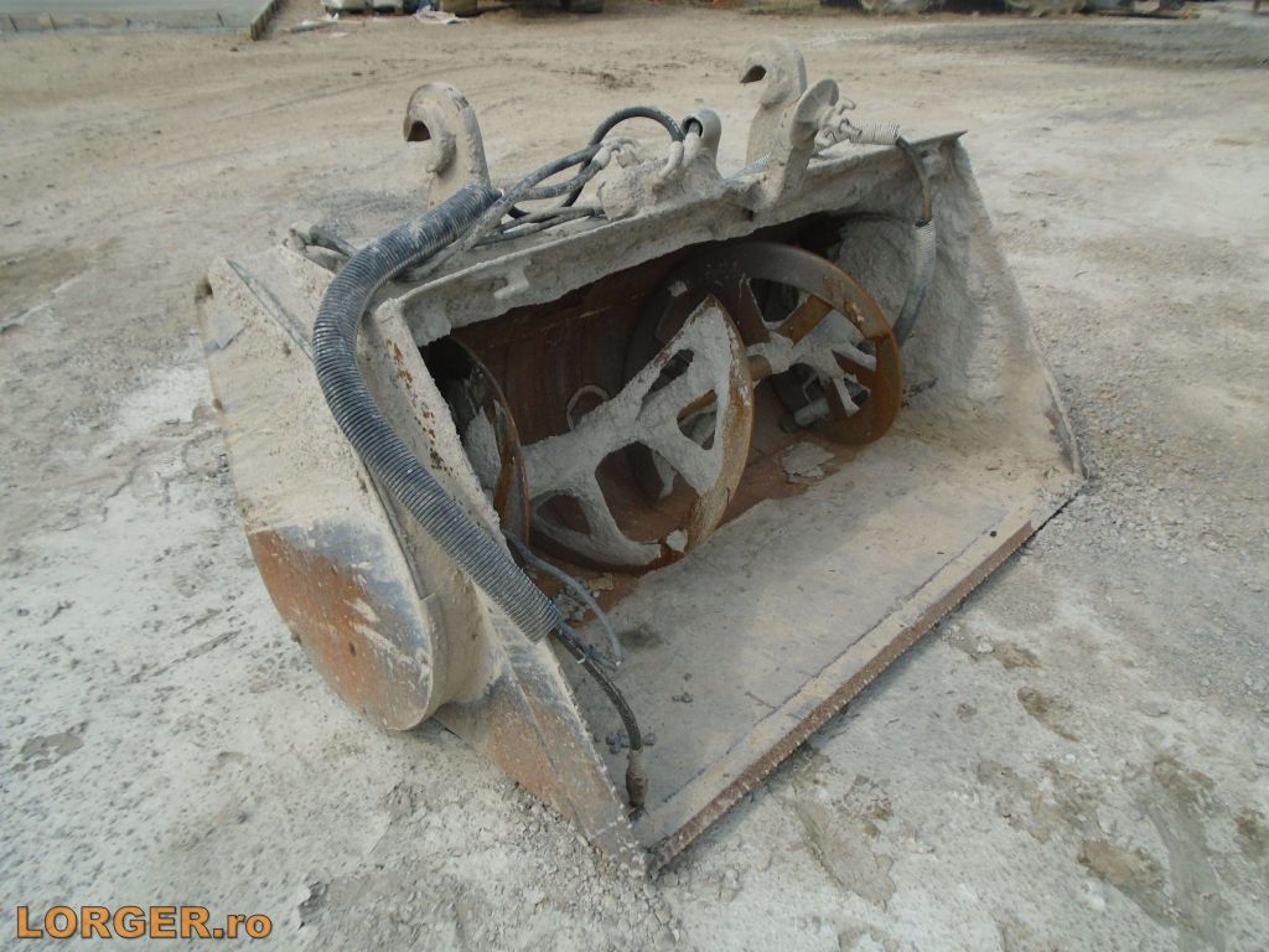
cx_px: 634
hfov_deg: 67.3
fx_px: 953
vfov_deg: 53.1
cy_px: 476
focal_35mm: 26
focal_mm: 4.6
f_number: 8
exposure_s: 1/250
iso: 100
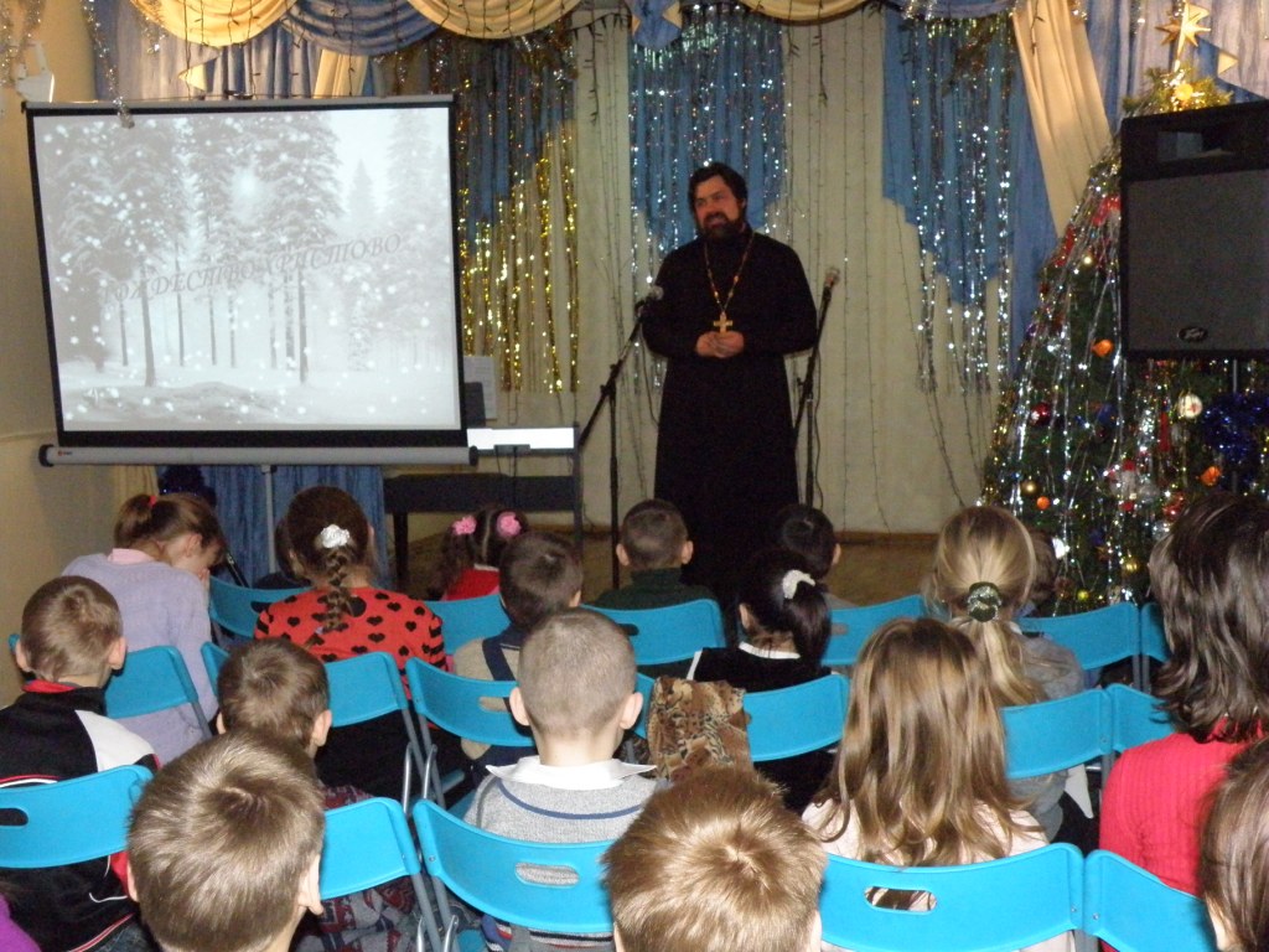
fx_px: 1833
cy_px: 476
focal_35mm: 50
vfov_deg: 29.1
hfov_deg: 38.2
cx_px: 634
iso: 800
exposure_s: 1/500
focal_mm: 8.87
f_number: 3.4
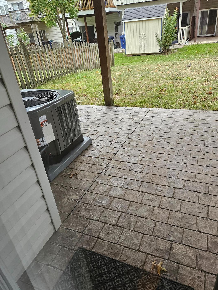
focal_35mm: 25
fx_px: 210
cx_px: 114
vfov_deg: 69.4
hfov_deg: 54.9
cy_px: 151
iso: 160
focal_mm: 5.4
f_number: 1.8
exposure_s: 1/180
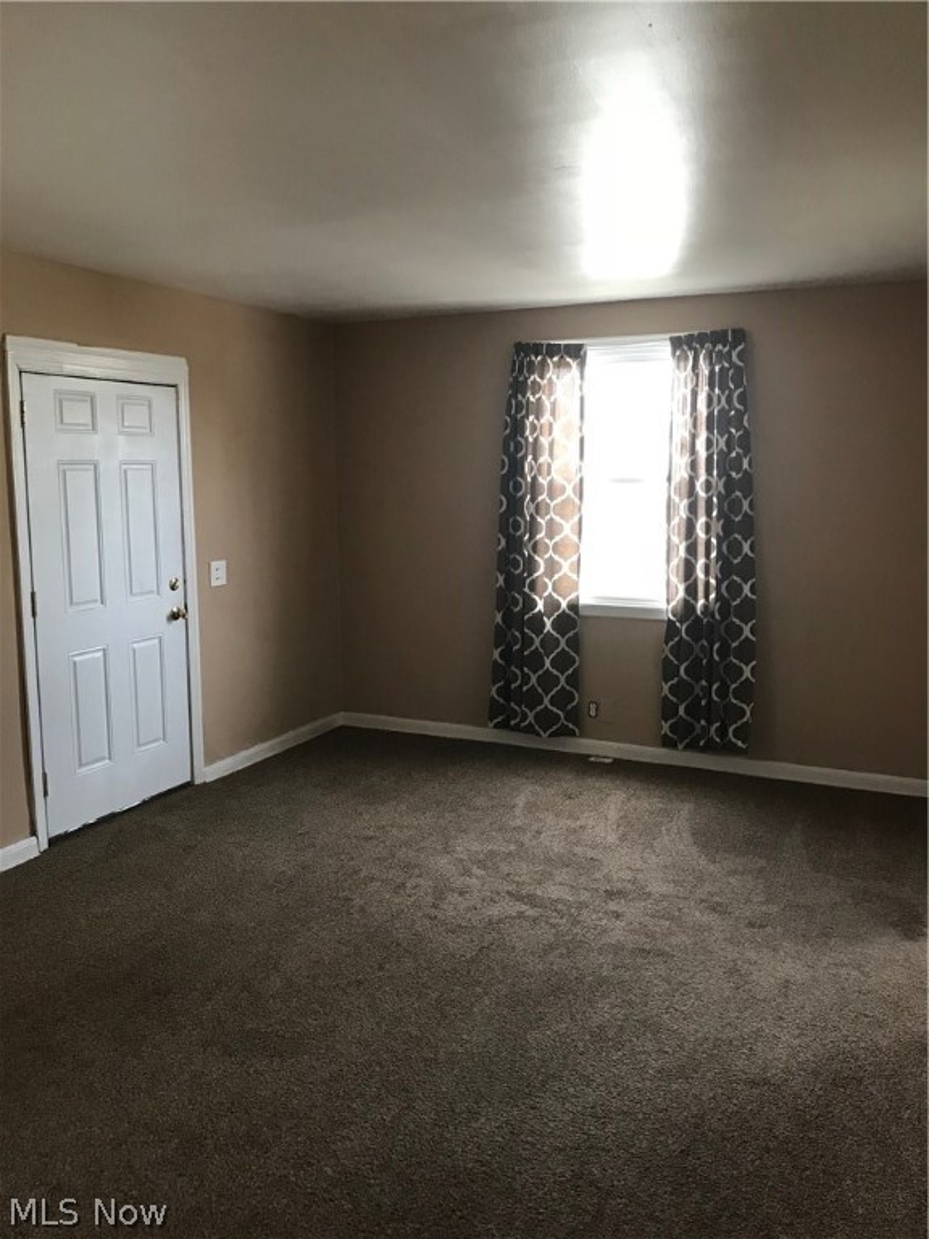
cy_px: 620
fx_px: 1002
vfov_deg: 63.4
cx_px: 464
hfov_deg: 49.7
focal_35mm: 28
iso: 64
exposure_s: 1/15
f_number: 1.8
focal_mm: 3.99
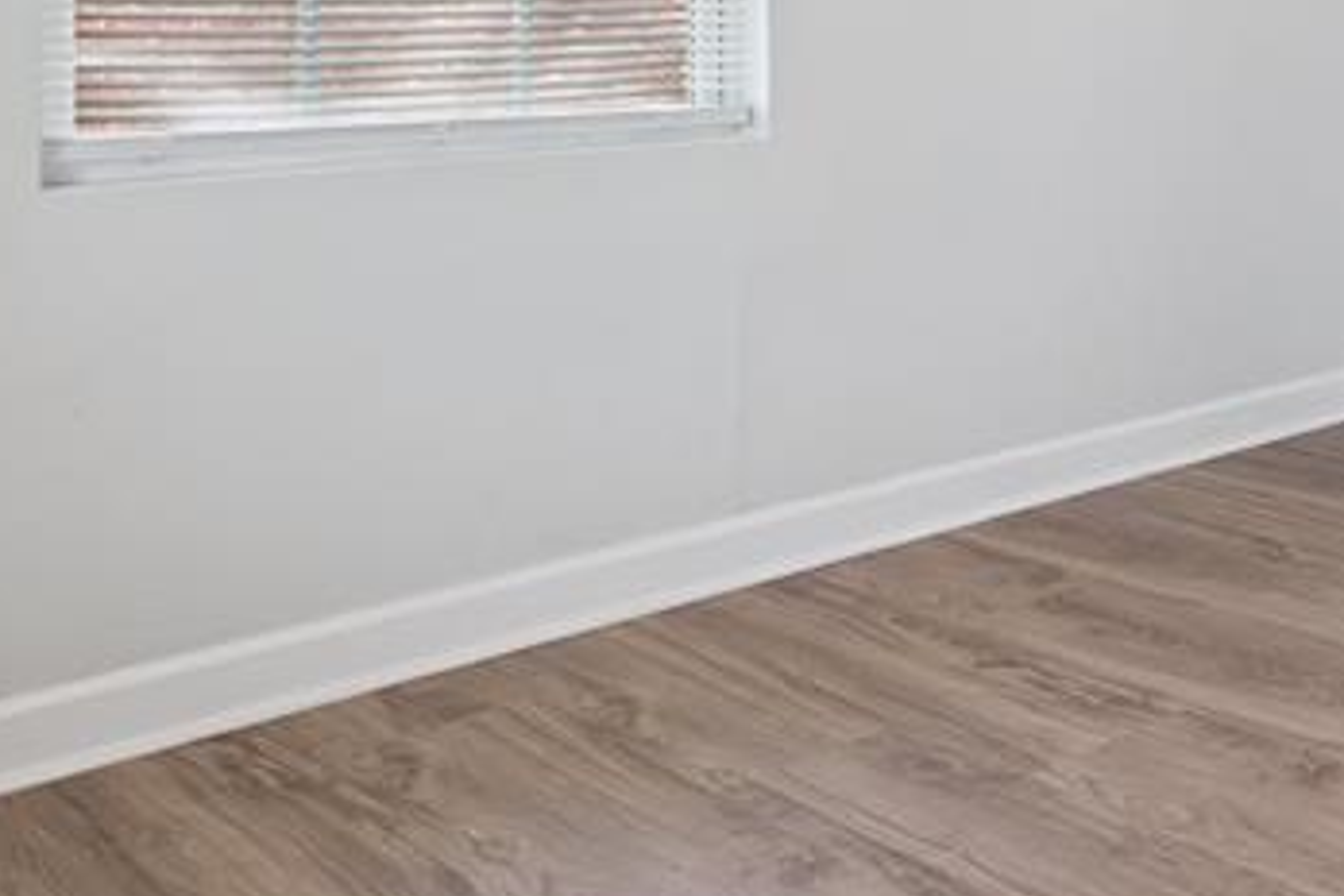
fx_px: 1755
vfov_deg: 26.9
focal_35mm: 47
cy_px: -15
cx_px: 1742
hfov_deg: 32.0
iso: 200
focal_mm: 16
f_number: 7.1
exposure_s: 1/20
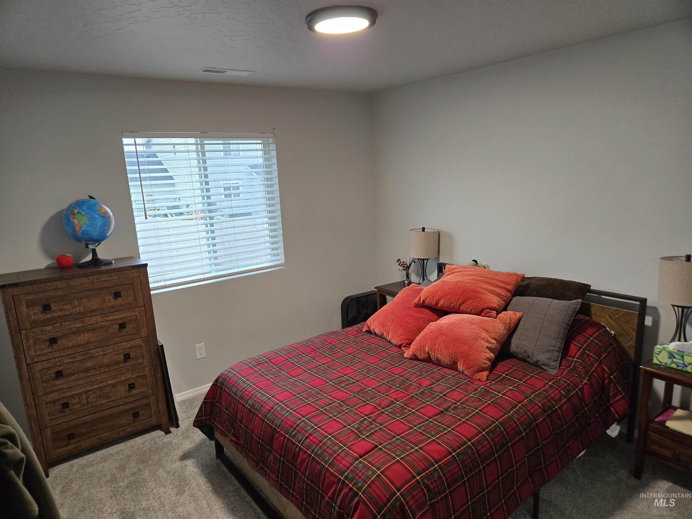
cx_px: 346
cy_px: 260
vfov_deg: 58.9
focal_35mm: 23
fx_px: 460
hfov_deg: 73.9
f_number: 1.8
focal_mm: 5.4
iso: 250
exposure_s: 1/120
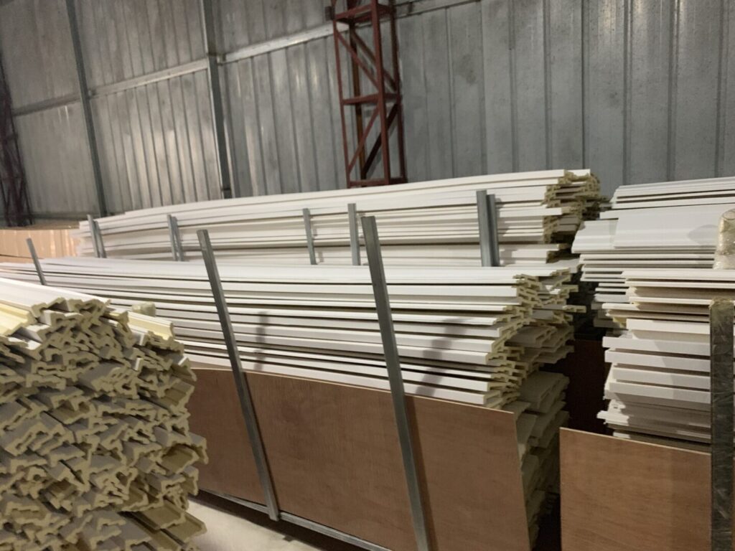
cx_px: 368
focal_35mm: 26
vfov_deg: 53.1
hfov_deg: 67.3
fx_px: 552
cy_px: 276
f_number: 1.8
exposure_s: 1/25
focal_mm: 4.25
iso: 400
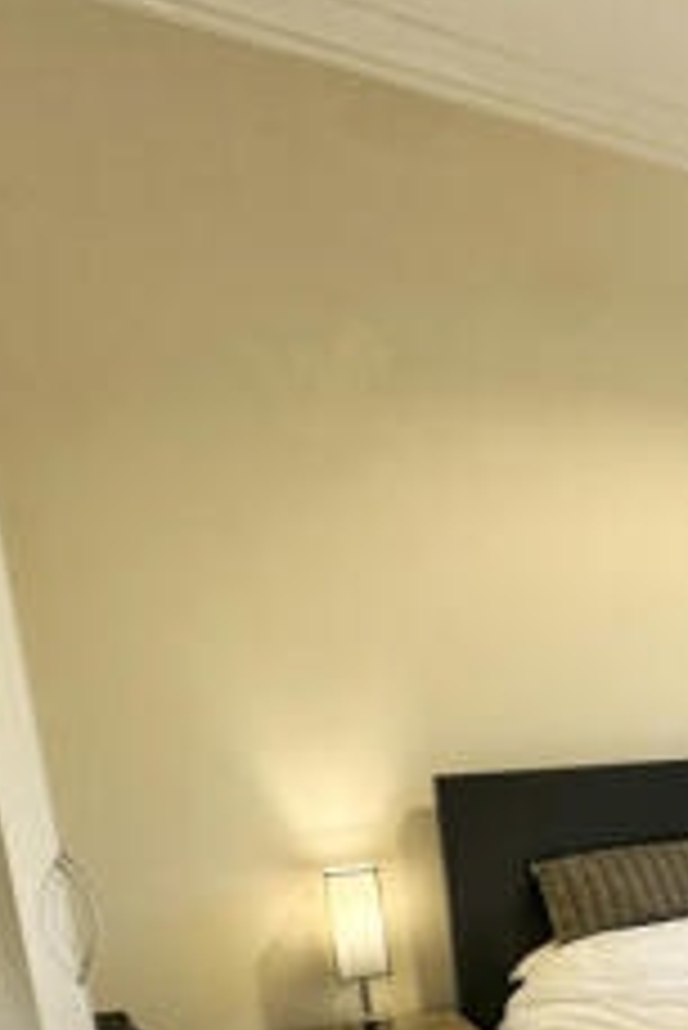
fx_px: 1059
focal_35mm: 37
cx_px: 879
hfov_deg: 29.5
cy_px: 906
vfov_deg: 47.2
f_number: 2.2
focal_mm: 2.22
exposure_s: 1/50
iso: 160
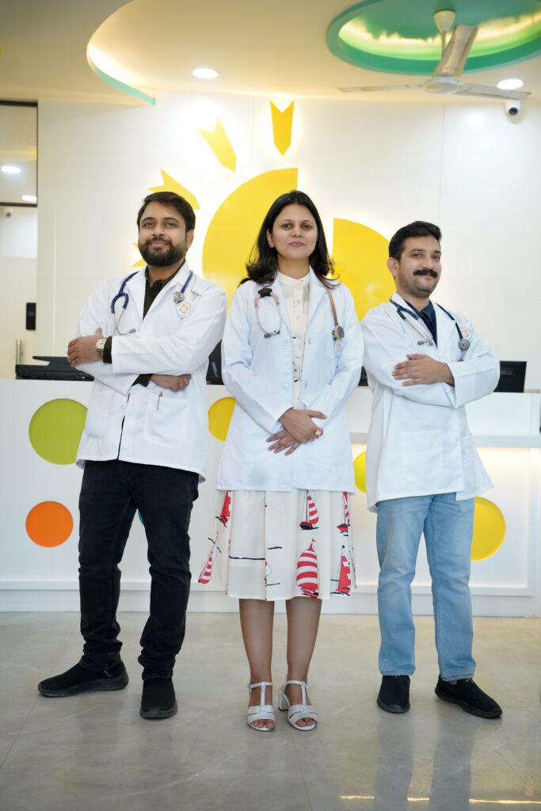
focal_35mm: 44
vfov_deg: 44.1
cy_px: 406
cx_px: 270
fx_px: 1000
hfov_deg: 30.3
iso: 800
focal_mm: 44.4
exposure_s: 1/125
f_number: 3.5
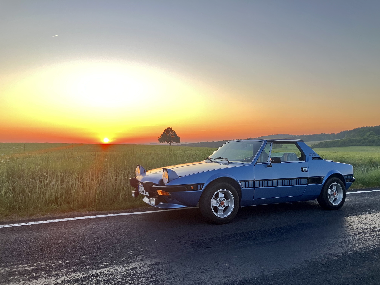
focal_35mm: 28
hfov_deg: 63.4
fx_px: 307
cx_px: 190
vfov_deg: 49.7
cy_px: 142
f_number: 1.8
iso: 80
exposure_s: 1/83
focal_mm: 3.99
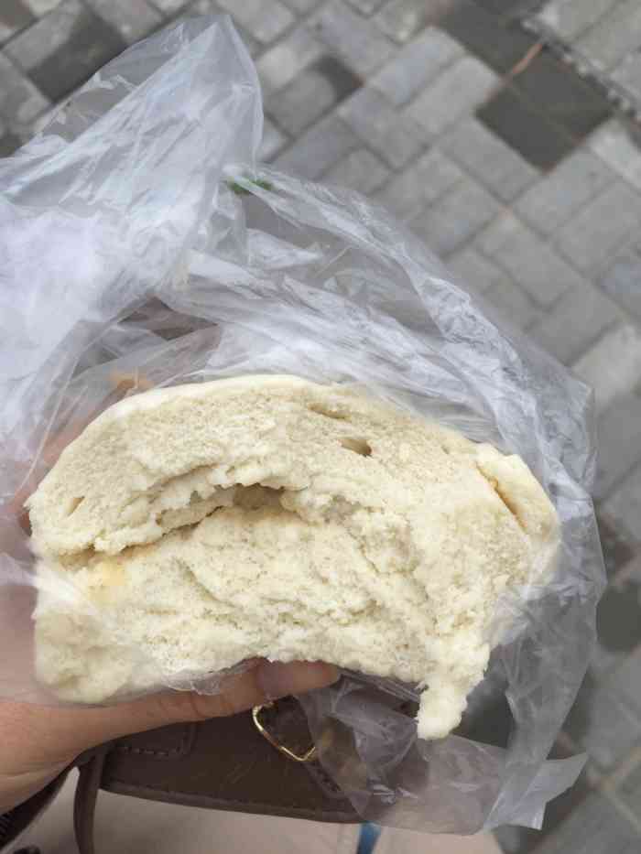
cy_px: 427
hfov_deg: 48.2
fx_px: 716
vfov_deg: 61.7
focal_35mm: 29
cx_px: 320
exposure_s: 1/403
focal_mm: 4.15
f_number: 2.2
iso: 32
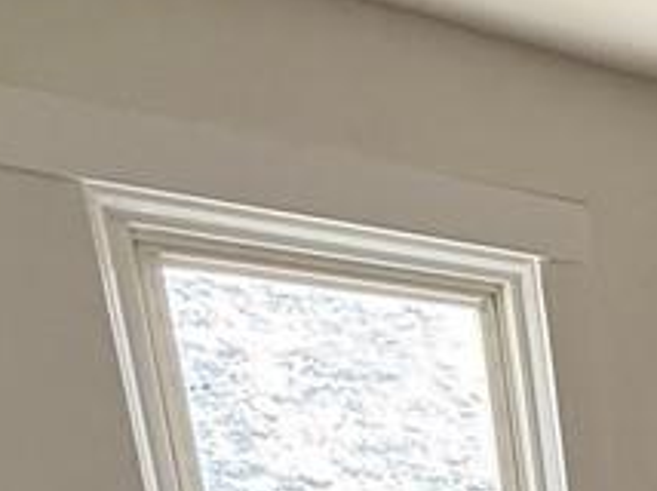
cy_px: 902
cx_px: 1148
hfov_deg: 21.0
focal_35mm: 67
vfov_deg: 17.5
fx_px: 1270
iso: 320
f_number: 2.2
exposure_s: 1/70
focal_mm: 2.22
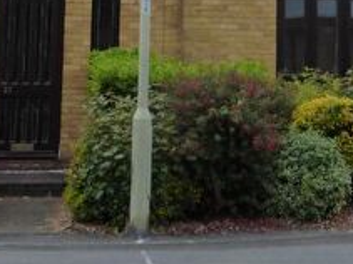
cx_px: 298
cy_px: -106
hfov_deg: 18.8
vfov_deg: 13.7
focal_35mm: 103
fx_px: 1050
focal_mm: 5.4
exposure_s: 1/400
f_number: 4
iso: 160
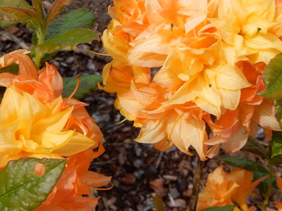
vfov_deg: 23.6
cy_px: 79
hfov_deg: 31.1
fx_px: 505
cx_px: 177
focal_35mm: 62
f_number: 4
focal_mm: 6.4
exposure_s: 1/800
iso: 125
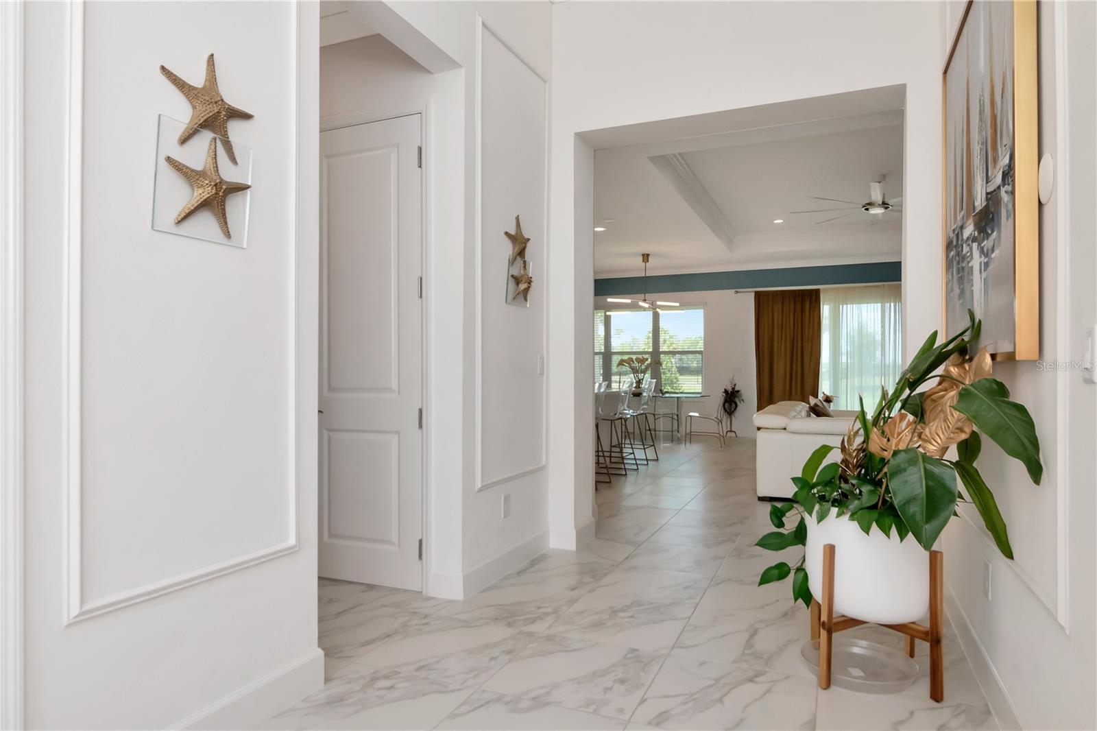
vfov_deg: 59.5
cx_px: 548
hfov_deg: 81.2
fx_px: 640
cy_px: 366
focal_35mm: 21
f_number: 9
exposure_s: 1/200
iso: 800
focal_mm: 14
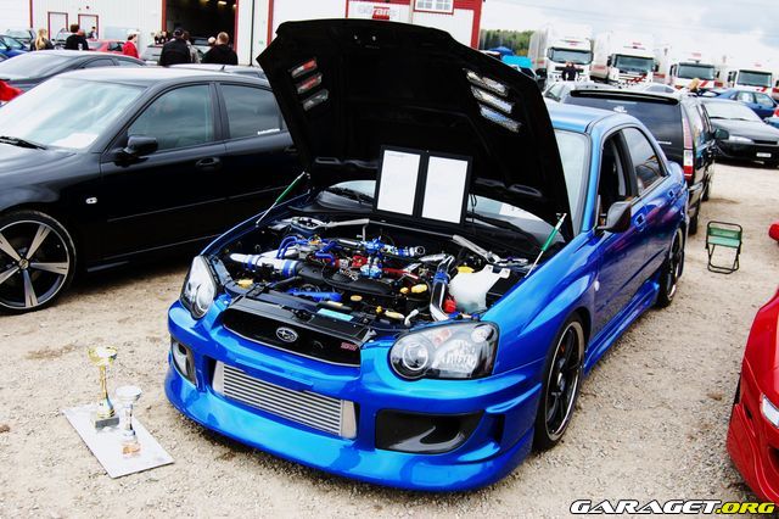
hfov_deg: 55.1
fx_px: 746
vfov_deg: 38.3
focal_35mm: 34
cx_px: 390
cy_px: 260
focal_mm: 23
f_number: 7.1
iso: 200
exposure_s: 1/80
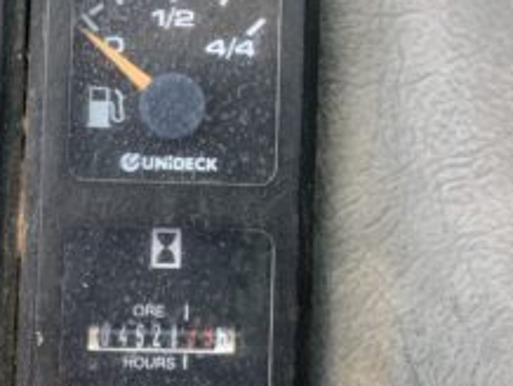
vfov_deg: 17.3
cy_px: 101
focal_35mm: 85
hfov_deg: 22.9
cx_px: 191
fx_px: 1261
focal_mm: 3
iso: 40
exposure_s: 1/122
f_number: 1.8
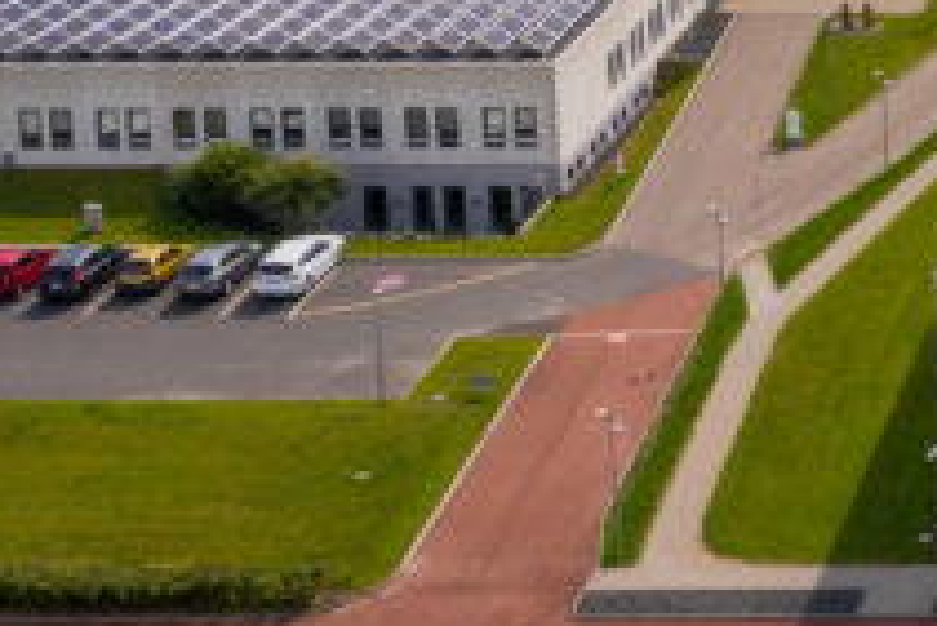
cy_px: -346
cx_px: 1381
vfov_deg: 12.7
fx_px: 2657
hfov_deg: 18.0
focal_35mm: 102
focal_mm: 10.26
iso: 100
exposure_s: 1/800
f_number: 8
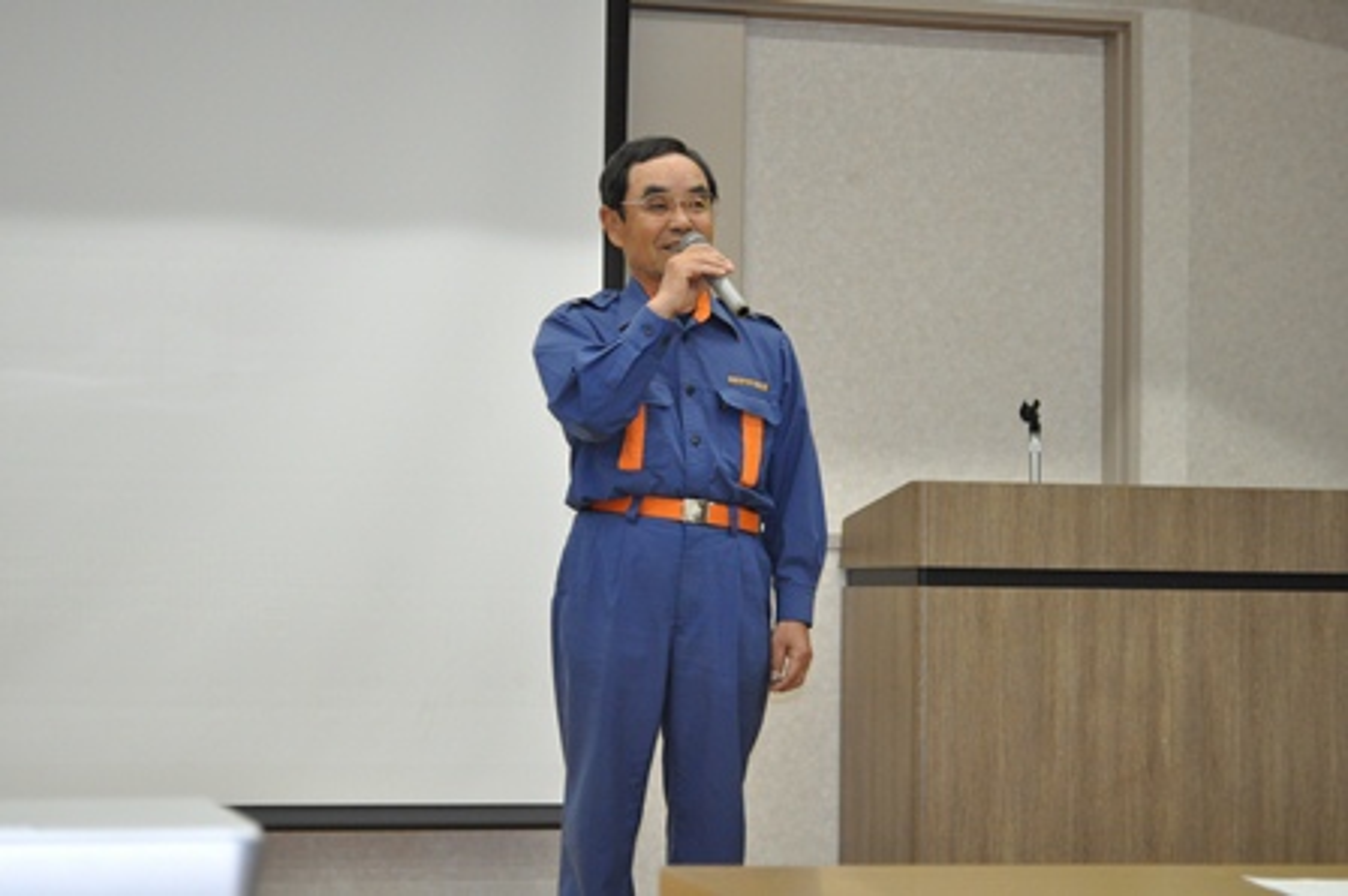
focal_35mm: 82
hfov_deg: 24.6
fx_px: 3087
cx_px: 674
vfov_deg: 16.5
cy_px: 448
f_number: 5.6
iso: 1250
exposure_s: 1/200
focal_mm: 55
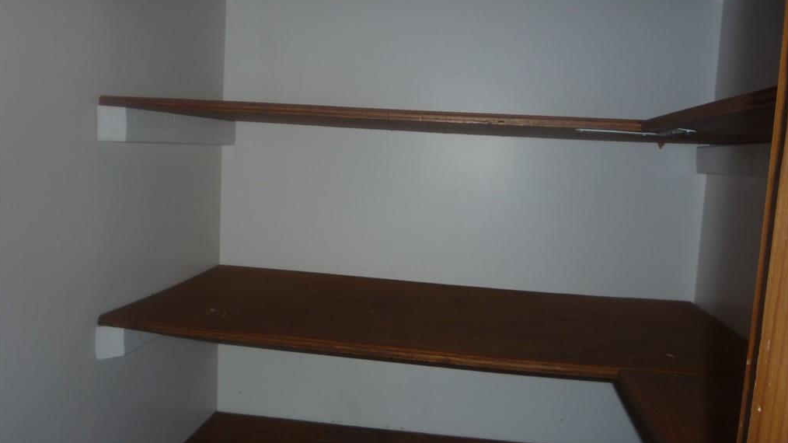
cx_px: 392
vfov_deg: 35.6
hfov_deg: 59.5
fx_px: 689
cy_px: 240
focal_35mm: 33
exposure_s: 1/30
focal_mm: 5.2
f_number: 3.3
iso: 100
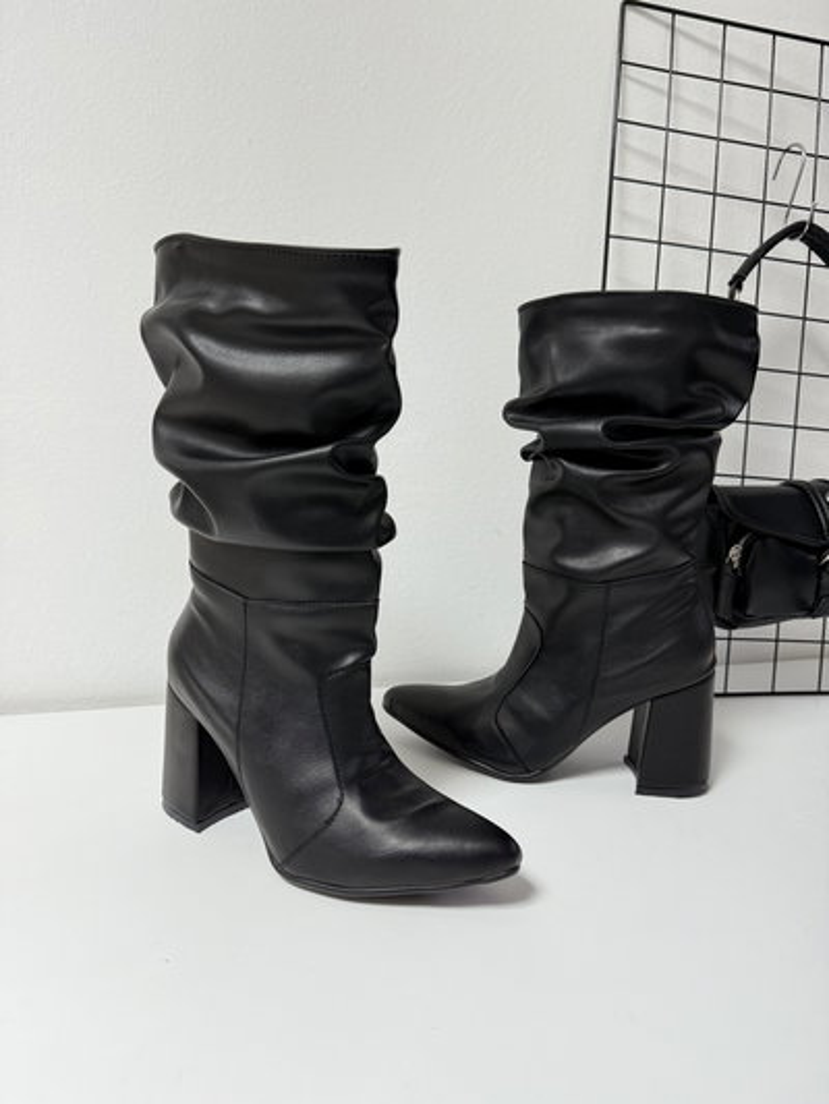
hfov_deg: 56.8
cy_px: 552
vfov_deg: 71.6
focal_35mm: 24
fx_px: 766
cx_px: 414
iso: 125
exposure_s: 1/100
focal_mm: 6.76
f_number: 1.78
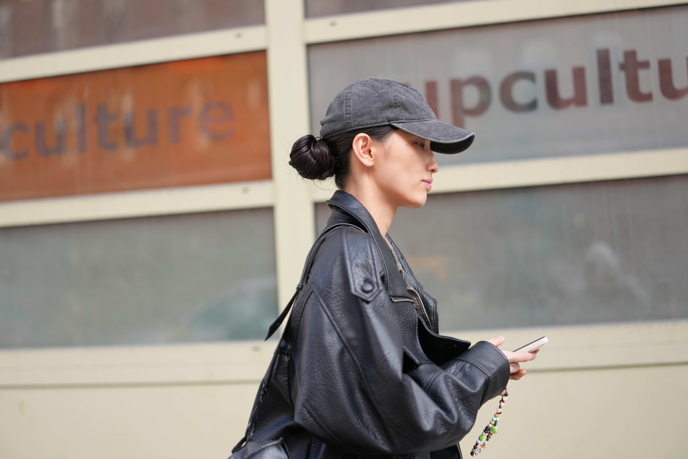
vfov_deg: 26.0
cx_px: 344
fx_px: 994
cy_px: 230
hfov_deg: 38.2
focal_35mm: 52
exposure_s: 1/1000
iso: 320
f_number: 2
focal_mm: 52
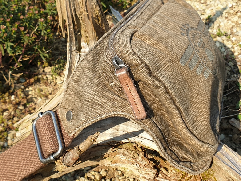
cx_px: 120
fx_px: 181
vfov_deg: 53.1
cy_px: 90
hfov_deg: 67.3
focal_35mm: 26
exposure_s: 1/675
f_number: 2.4
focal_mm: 4.3
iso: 50
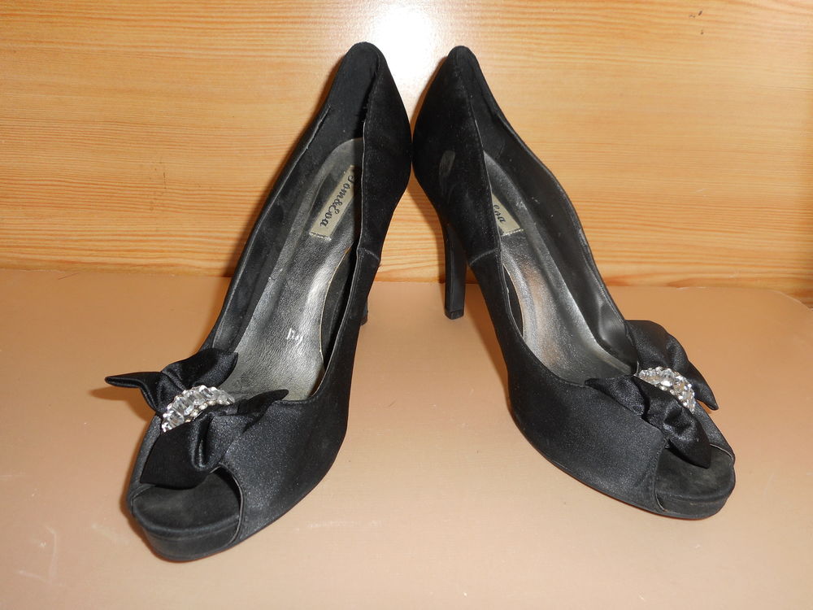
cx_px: 406
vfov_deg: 54.9
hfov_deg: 69.4
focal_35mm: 25
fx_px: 587
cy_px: 305
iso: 80
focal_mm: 4.5
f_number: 3.7
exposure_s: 1/25
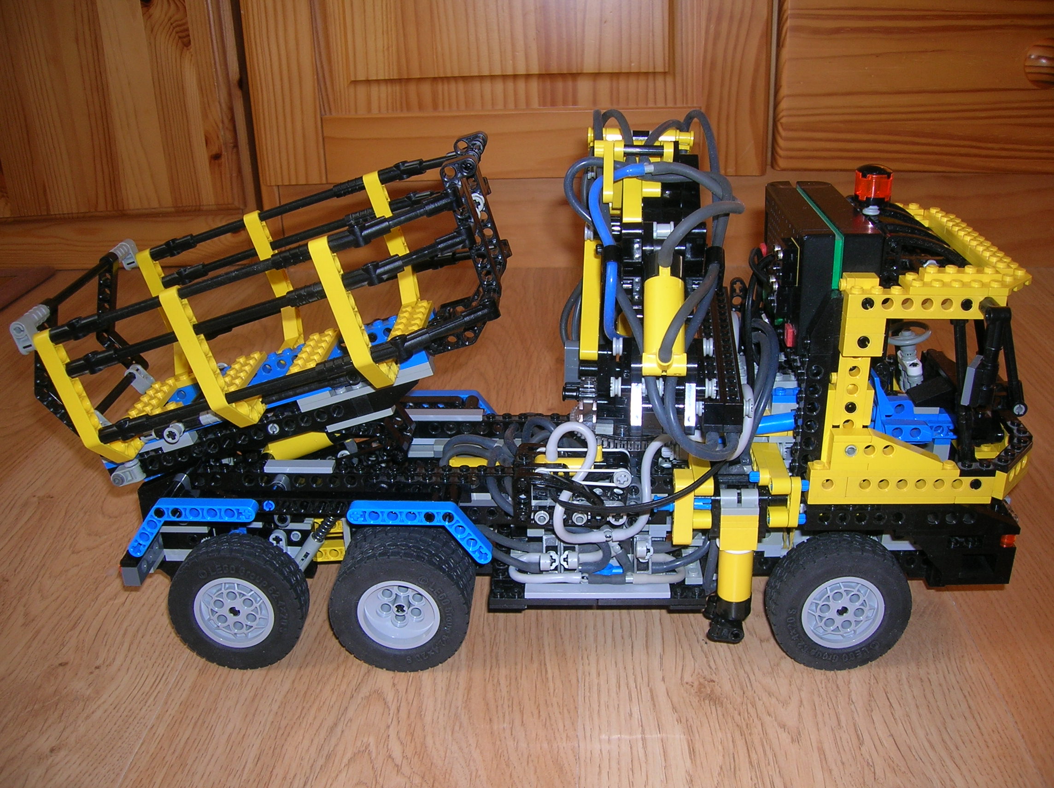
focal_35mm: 34
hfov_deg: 54.0
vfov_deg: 41.7
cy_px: 394
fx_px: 1034
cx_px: 527
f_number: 2.9
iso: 50
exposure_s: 1/60.1
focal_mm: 5.7
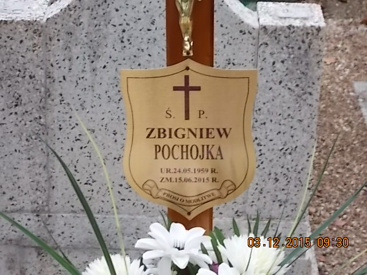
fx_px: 1198
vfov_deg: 13.1
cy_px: 138
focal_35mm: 113
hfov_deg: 17.4
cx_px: 184
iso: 200
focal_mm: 20.1
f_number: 6
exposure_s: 1/30
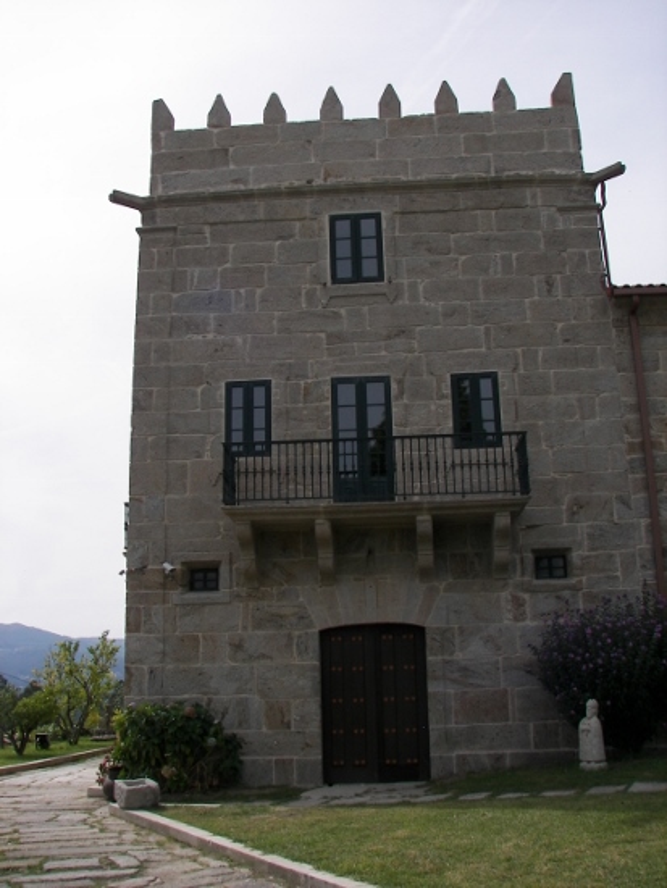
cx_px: 334
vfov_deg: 51.3
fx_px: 924
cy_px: 444
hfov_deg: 39.7
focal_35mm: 36
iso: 50
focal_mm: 6
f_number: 4
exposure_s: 1/800
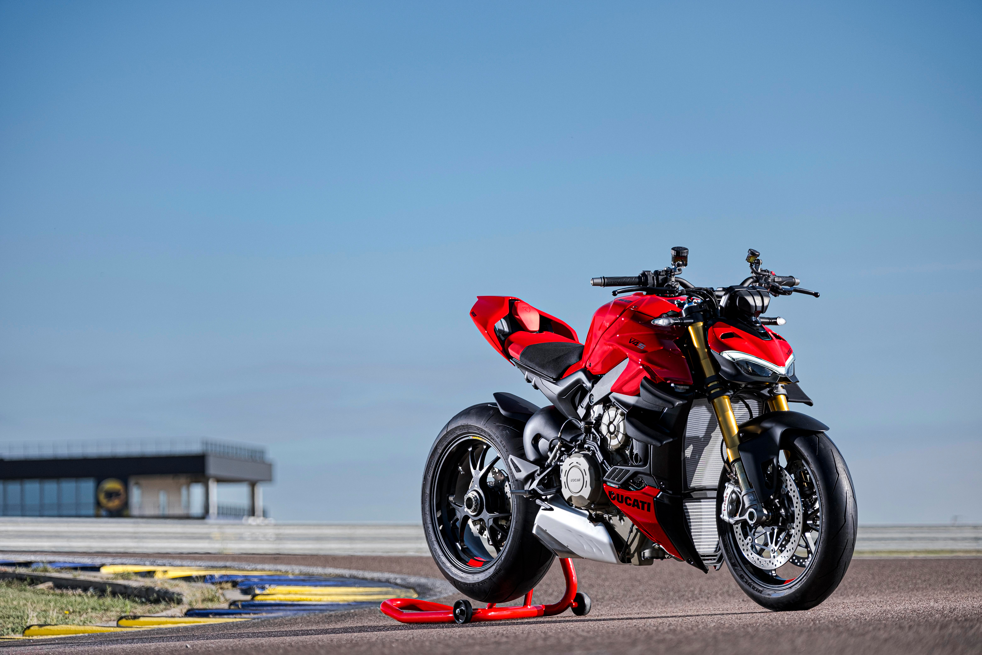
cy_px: 328
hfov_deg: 13.4
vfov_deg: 9.0
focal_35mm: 153
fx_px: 4173
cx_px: 491
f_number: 2.8
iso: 80
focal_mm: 102.2
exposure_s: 1/1250
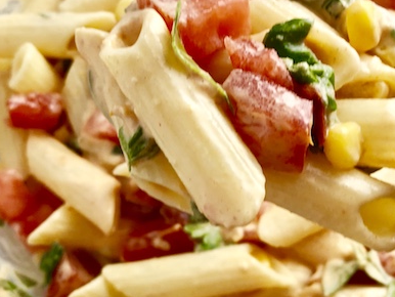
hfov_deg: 33.1
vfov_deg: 25.2
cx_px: 243
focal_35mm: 58
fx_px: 662
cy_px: 133
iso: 20
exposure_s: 1/131
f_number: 1.8
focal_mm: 3.99
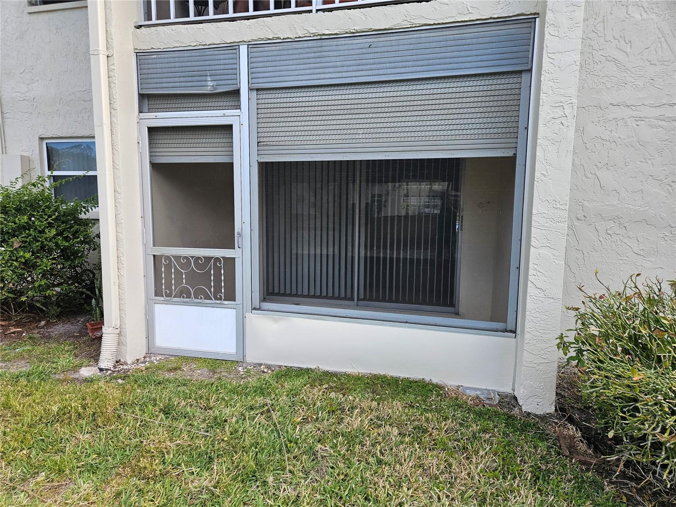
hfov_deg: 73.9
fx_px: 449
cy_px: 254
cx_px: 338
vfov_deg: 58.9
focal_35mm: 23
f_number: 1.8
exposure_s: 1/719
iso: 50
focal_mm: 5.4
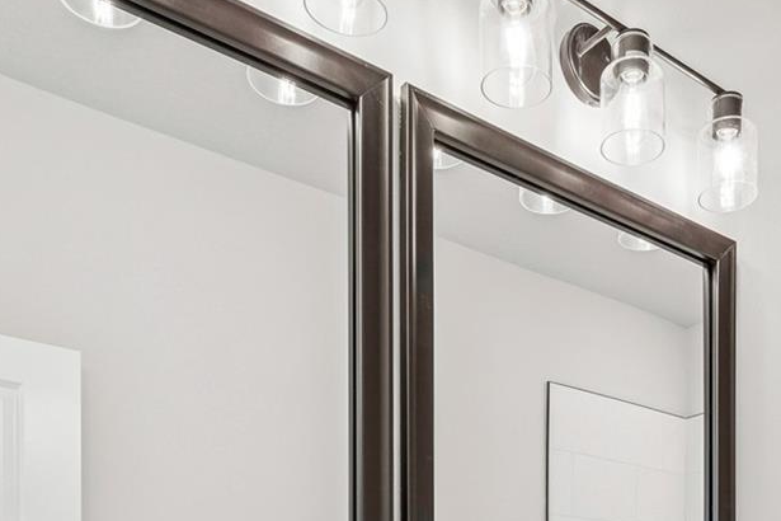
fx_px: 846
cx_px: 519
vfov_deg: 28.5
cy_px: 665
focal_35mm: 39
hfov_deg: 48.7
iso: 100
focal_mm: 10
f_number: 7.1
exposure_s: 1/3.33
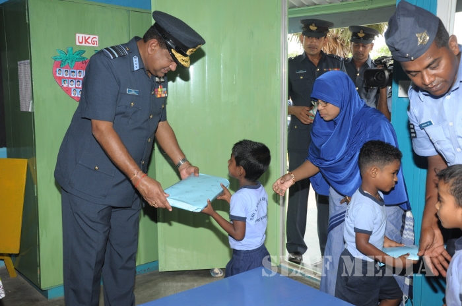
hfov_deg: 51.4
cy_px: 153
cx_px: 231
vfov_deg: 35.4
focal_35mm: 38
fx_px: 480
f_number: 7.1
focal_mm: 25
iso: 400
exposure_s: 1/125
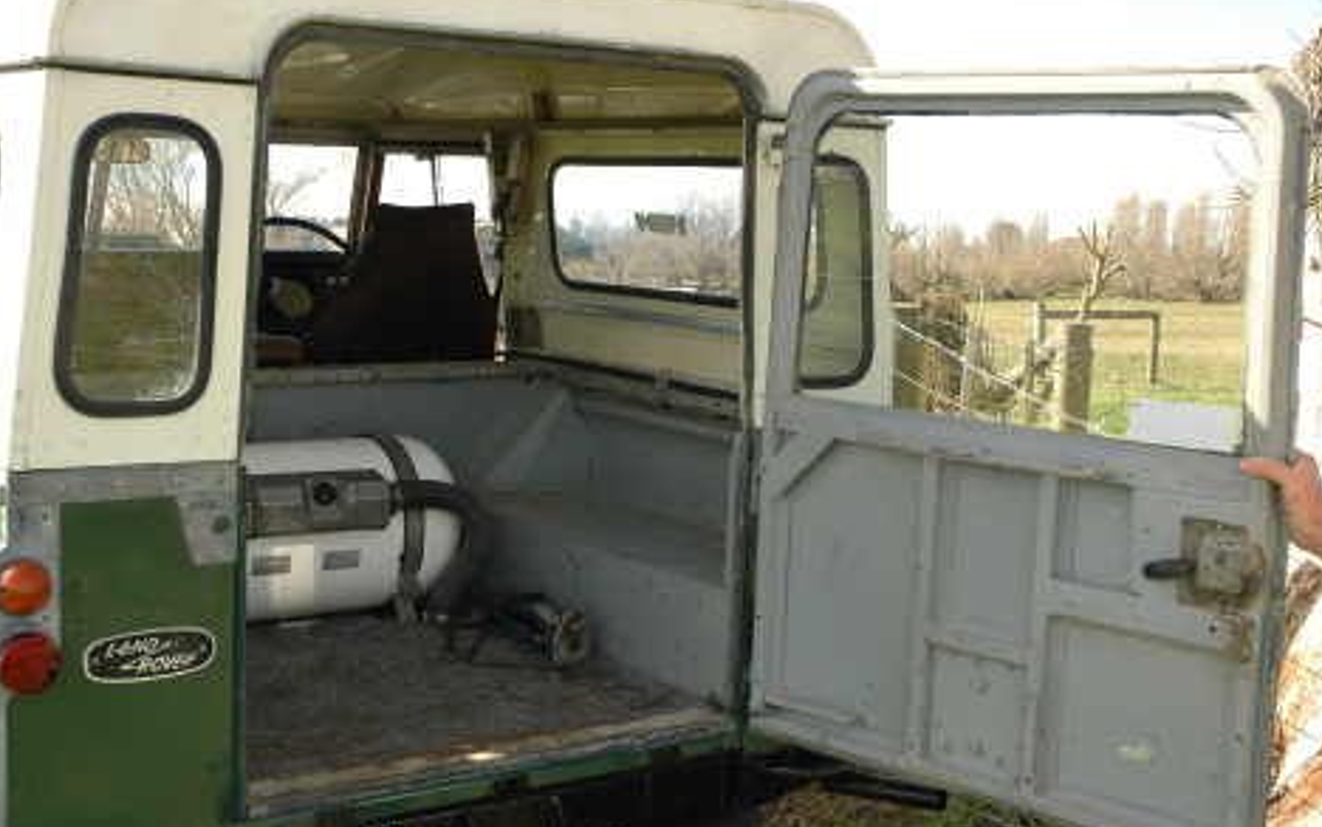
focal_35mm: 49
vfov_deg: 26.6
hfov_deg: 41.4
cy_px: 433
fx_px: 1749
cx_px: 653
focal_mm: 31
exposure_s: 1/250
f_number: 8
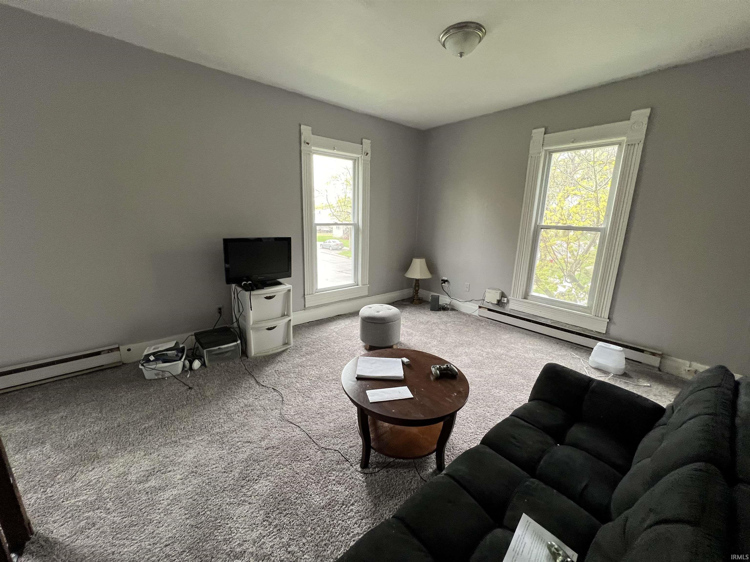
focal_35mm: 13
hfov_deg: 106.2
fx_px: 282
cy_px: 281
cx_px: 375
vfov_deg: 89.9
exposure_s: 1/99
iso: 200
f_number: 1.8
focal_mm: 1.57
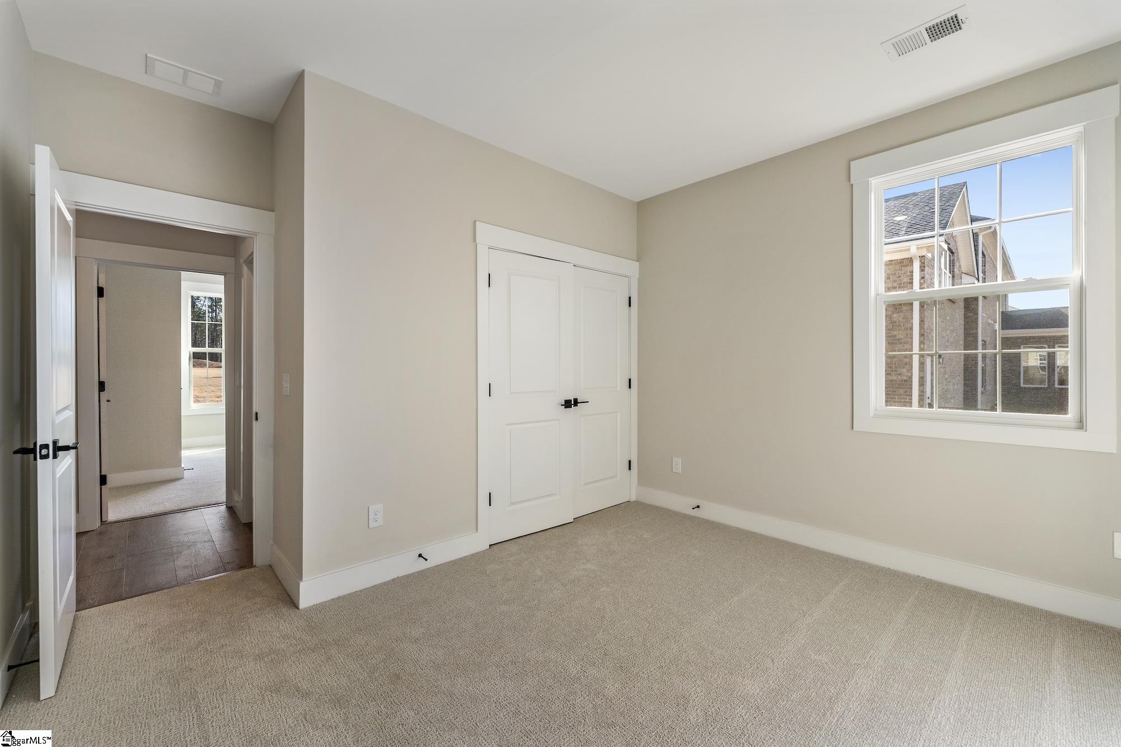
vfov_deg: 81.2
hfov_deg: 104.3
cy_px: 374
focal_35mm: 14
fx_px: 436
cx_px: 560
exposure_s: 1/25
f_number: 6.3
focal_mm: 14
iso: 400
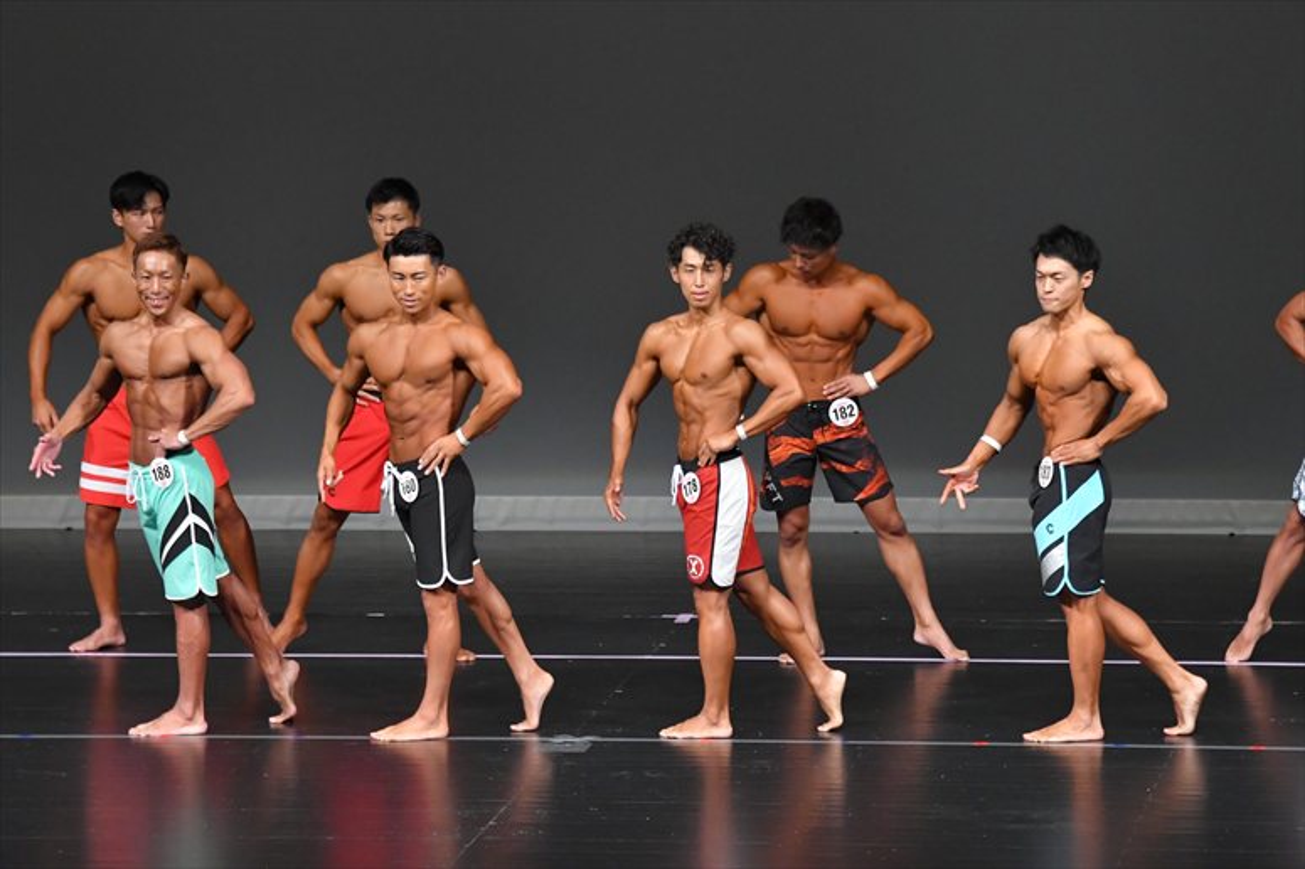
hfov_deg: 8.6
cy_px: 434
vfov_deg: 5.7
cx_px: 652
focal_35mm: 240
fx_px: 8696
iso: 4000
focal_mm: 160
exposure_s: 1/400
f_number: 5.6
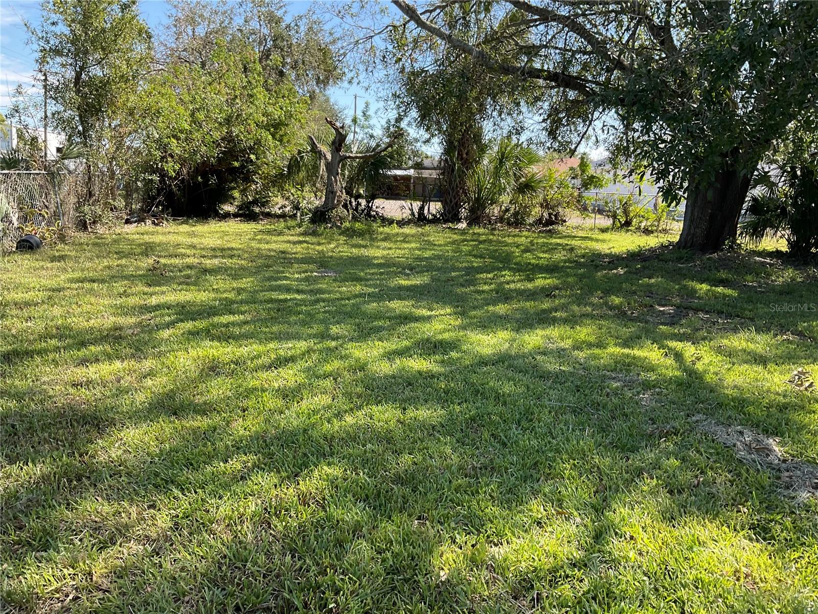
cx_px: 409
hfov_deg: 61.7
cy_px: 307
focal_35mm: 29
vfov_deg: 48.2
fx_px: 685
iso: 16
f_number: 1.8
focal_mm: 3
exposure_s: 1/391
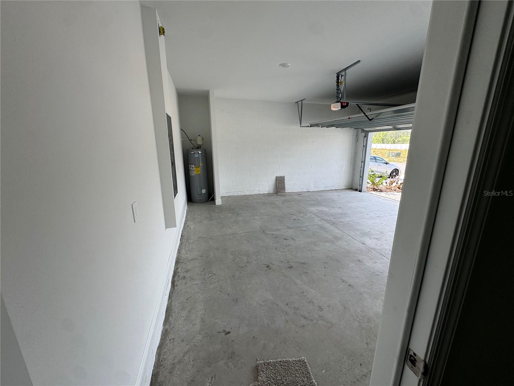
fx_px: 208
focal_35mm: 14
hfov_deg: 102.1
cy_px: 193
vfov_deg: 85.7
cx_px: 257
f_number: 2.2
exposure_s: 1/277
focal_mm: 2.22
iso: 40
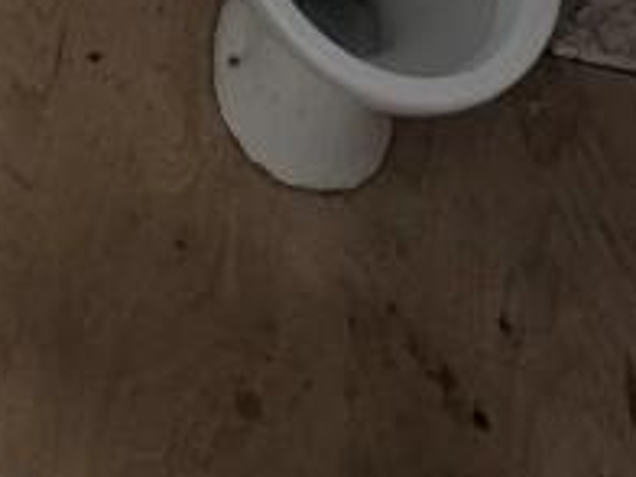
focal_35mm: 68
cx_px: -175
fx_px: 1249
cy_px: -638
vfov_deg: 14.7
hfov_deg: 25.0
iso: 64
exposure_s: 1/148
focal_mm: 1.95
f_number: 2.2
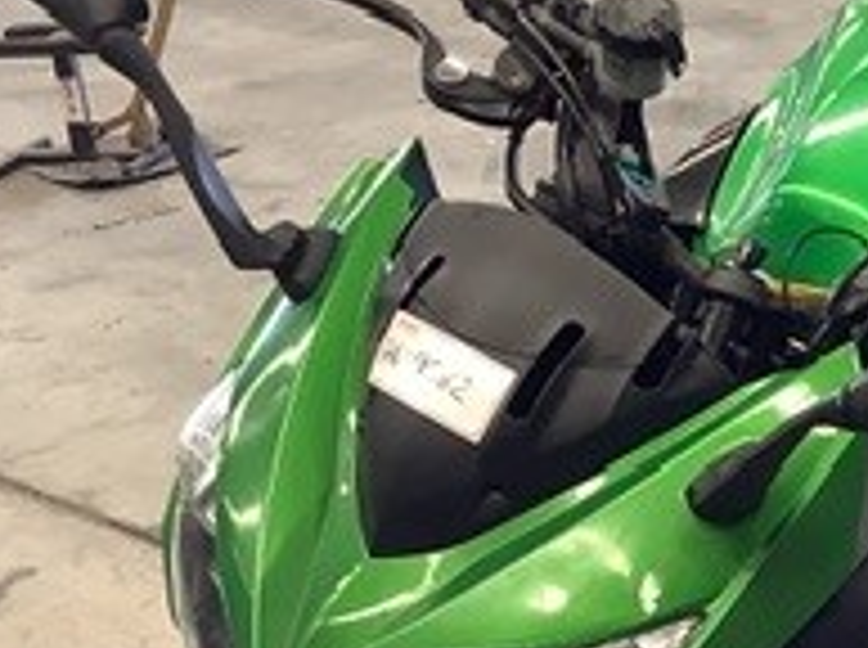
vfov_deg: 14.1
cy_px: 662
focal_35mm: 103
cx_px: 953
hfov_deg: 18.4
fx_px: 2578
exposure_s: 1/60
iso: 160
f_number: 2.4
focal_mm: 3.3
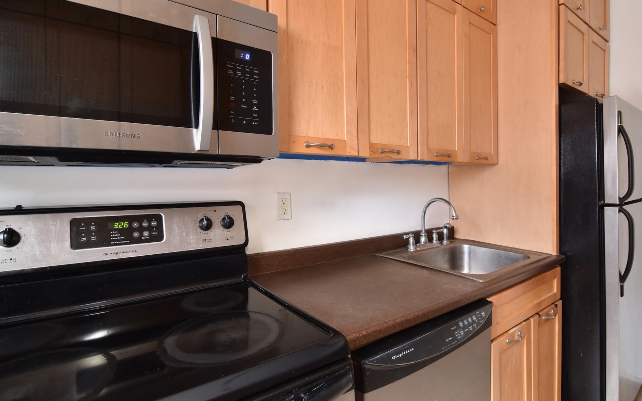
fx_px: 307
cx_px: 333
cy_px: 191
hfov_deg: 92.6
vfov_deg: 66.4
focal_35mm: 18
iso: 640
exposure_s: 1/30
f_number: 9
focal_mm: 11
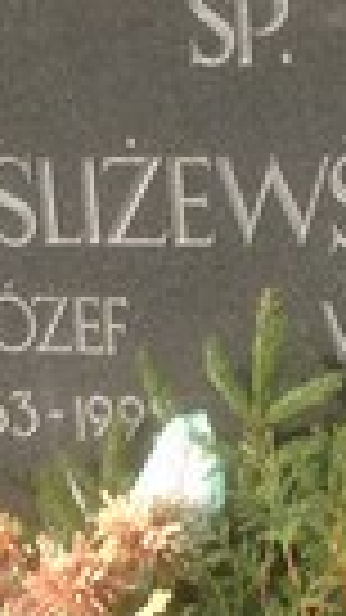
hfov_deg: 7.2
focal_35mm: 168
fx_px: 2742
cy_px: 818
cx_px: 9
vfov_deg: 12.4
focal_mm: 4.12
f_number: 2.4
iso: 50
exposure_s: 1/379
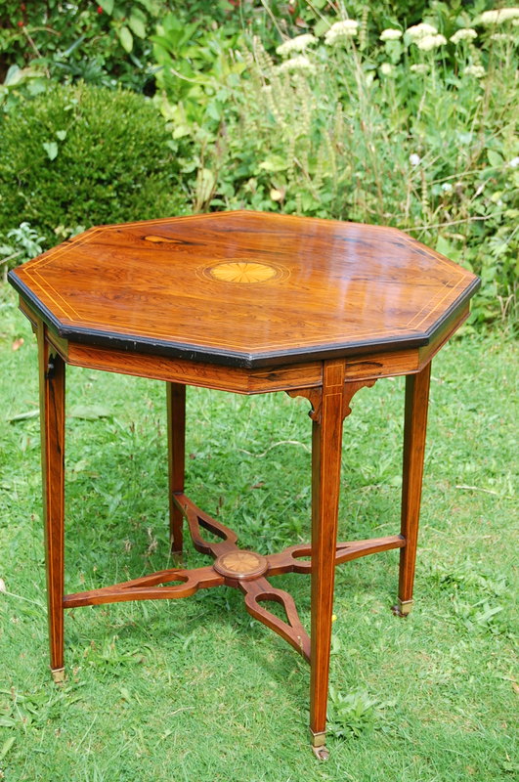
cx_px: 260
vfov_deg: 27.0
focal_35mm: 75
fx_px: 1627
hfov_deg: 18.1
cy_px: 391
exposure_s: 1/160
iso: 200
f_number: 6.3
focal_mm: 50
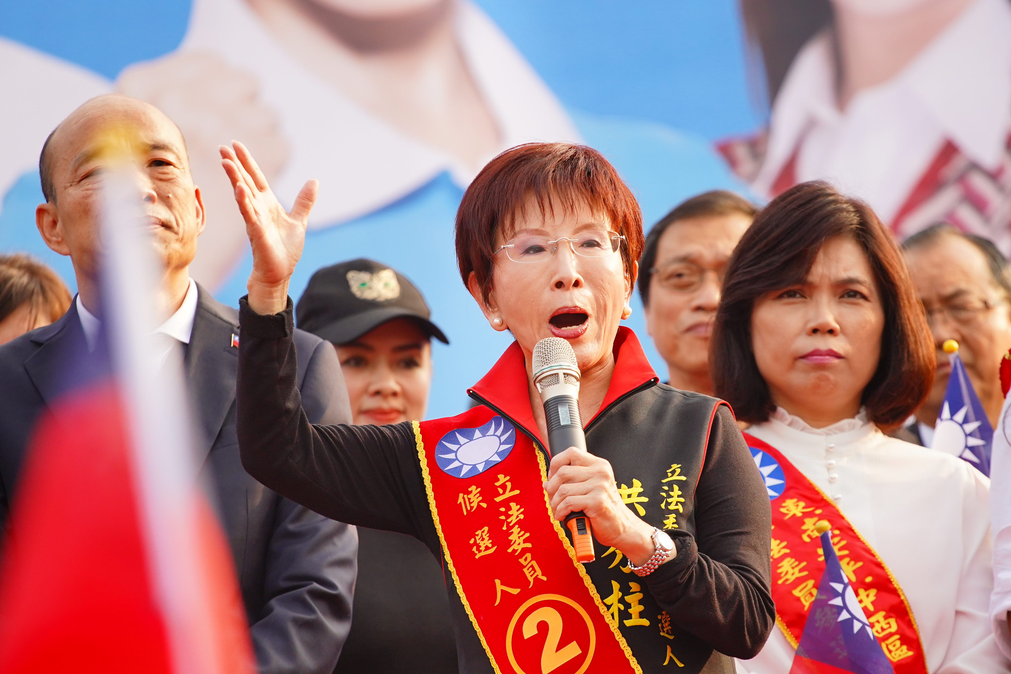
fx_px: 8424
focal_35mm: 300
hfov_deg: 6.9
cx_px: 506
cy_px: 337
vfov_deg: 4.6
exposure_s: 1/1250
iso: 640
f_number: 4
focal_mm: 200
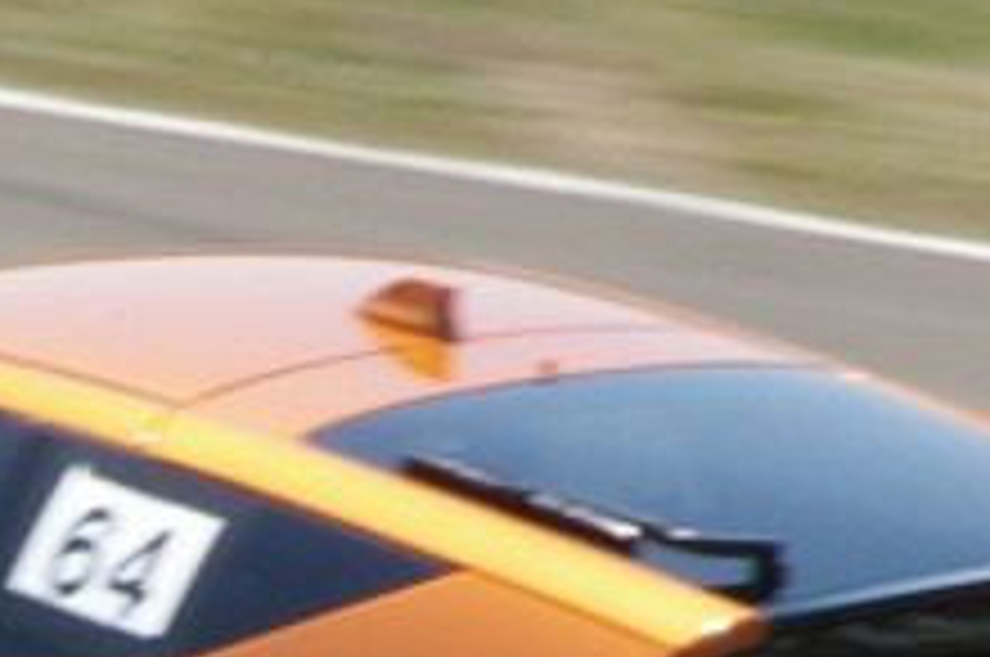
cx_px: 126
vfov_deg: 0.8
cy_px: 648
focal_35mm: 1748
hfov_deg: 1.2
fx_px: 47999
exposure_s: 1/60
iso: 800
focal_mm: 250
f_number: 38
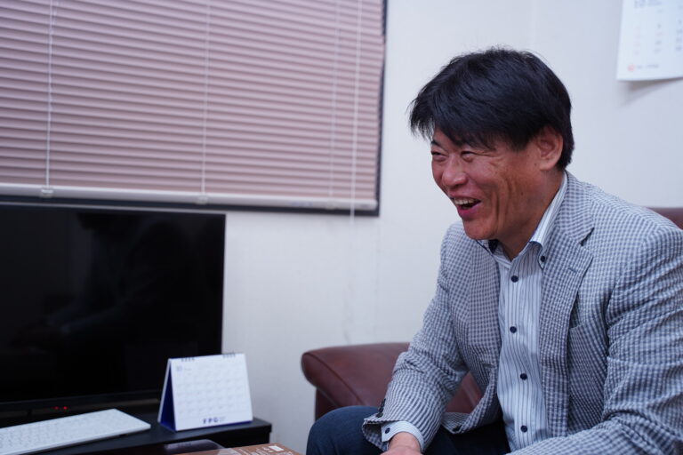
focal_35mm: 46
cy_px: 228
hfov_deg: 42.7
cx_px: 342
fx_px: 873
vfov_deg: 29.2
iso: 500
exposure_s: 1/60
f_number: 2.8
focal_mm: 46
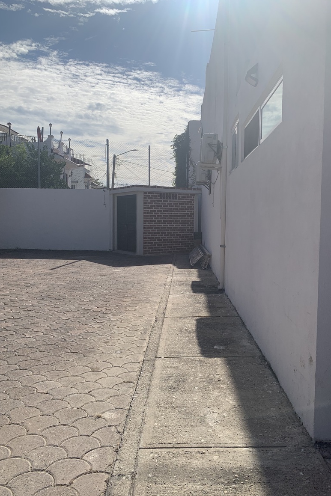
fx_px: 386
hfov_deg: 46.4
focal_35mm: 28
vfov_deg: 65.5
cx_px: 180
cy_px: 254
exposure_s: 1/6061
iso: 25
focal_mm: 4.25
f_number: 1.8
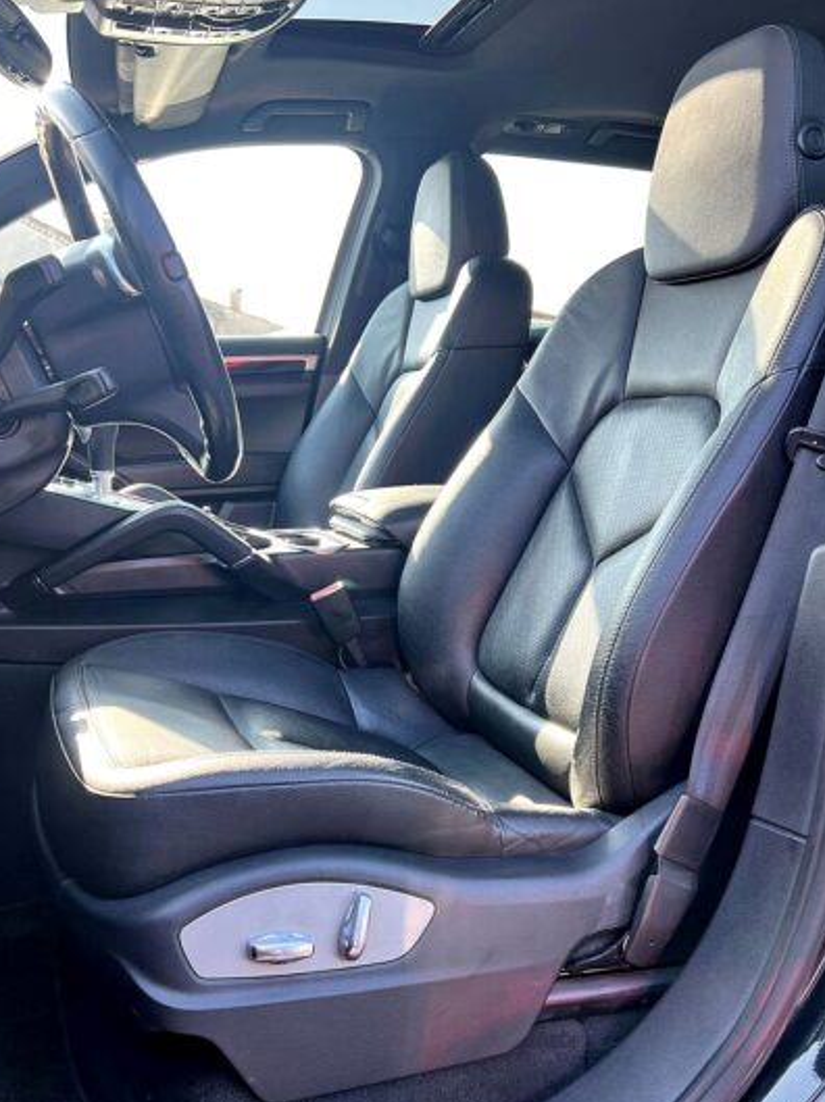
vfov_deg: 58.4
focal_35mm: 31
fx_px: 986
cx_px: 359
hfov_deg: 45.3
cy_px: 540
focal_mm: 5.7
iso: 40
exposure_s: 1/242
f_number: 1.5
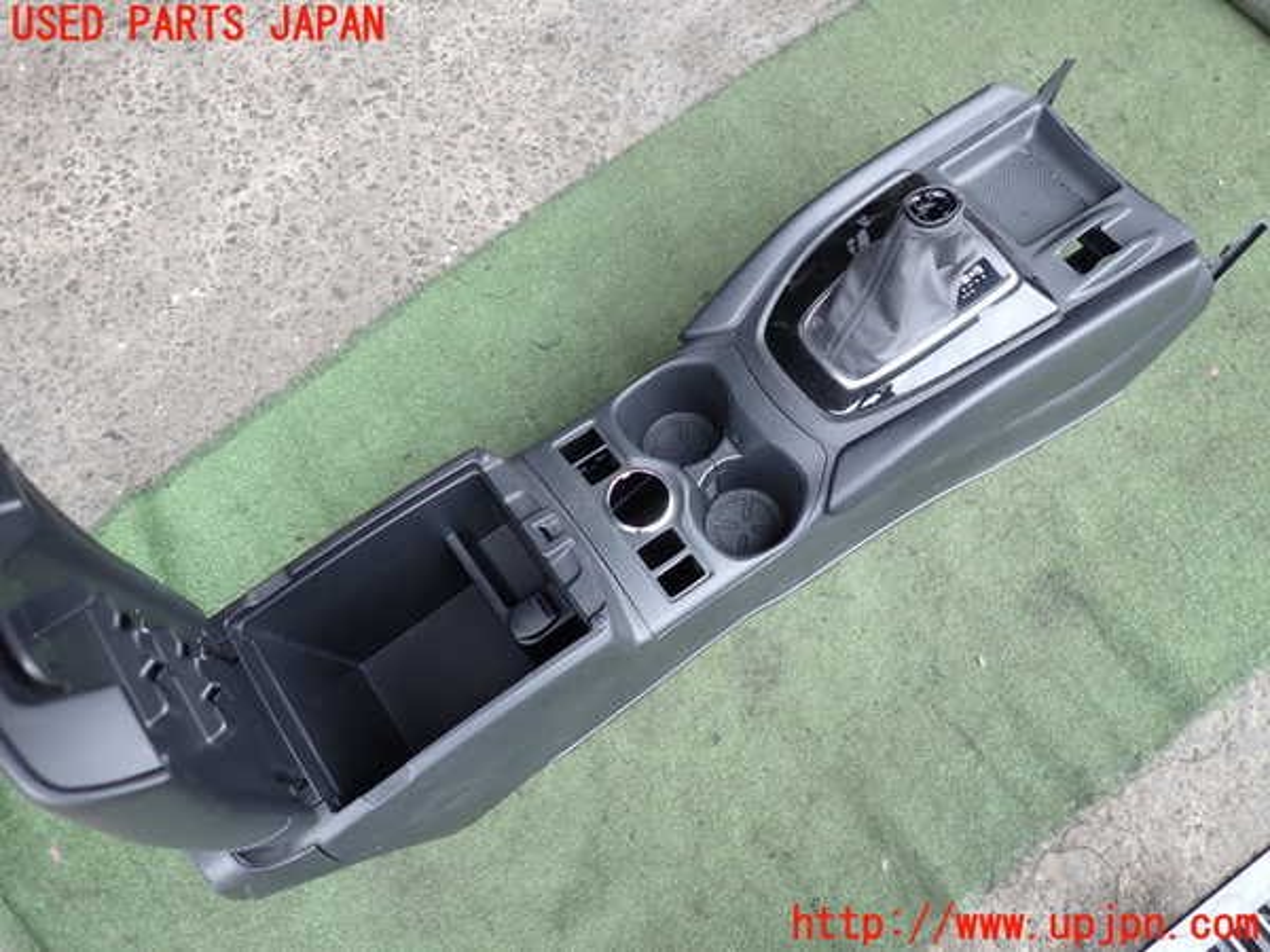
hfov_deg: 69.4
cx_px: 635
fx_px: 917
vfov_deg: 54.9
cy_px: 476
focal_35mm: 25
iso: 100
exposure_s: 1/80
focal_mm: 4.5
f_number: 2
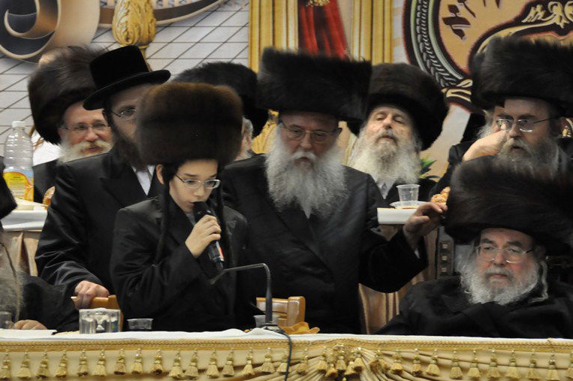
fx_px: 3906
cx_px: 290
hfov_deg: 8.4
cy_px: 201
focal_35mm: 246
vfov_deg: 5.6
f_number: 5.6
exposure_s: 1/60
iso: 1600
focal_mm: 125
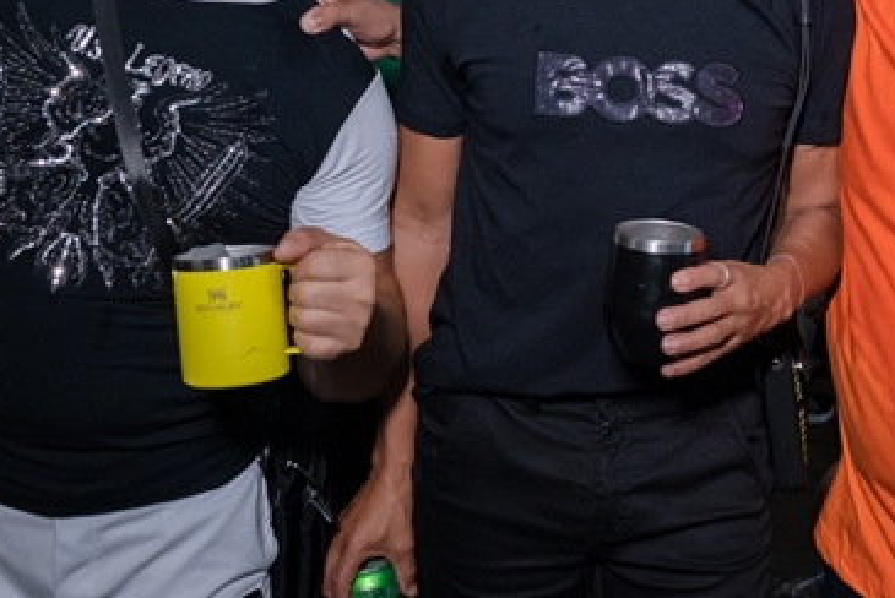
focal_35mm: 73
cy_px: 125
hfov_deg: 27.4
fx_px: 1816
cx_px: 641
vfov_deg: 18.5
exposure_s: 1/320
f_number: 2.8
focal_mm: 24
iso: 2500
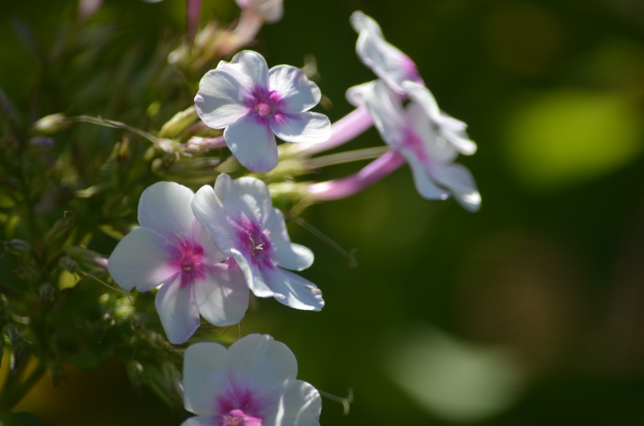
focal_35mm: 450
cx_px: 322
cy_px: 213
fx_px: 8032
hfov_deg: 4.6
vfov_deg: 3.0
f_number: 5.6
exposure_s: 1/500
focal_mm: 300
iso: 200
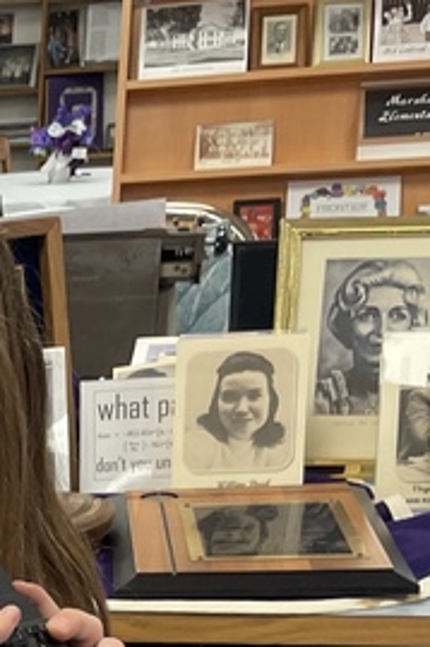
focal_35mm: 103
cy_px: 811
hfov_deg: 11.3
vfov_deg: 18.6
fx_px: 1848
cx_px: -562
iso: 64
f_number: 1.6
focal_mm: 4.2
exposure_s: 1/65
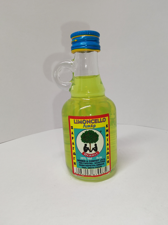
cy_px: 112
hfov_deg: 51.4
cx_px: 84
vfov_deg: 65.3
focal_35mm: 27
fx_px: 175
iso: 50
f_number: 2.2
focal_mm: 1.96
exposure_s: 1/100
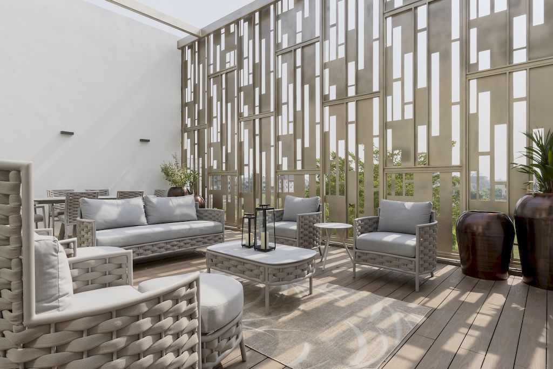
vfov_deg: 63.3
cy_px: 184
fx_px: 300
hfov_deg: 85.4
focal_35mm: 20
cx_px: 276
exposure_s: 1/100
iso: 400
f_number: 13
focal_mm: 13
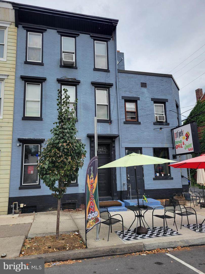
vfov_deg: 67.3
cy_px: 137
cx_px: 102
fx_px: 205
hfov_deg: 53.1
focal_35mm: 26
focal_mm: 5.4
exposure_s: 1/1402
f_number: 1.8
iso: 40
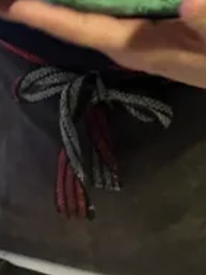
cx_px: -12
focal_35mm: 185
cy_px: -70
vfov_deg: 10.5
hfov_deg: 8.0
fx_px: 1468
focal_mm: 4.15
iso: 100
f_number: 2.2
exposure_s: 1/30
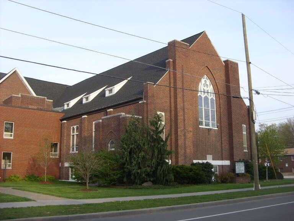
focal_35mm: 38
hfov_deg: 49.0
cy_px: 110
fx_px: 323
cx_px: 147
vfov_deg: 37.7
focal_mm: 6.3
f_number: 2.8
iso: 50
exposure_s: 1/309
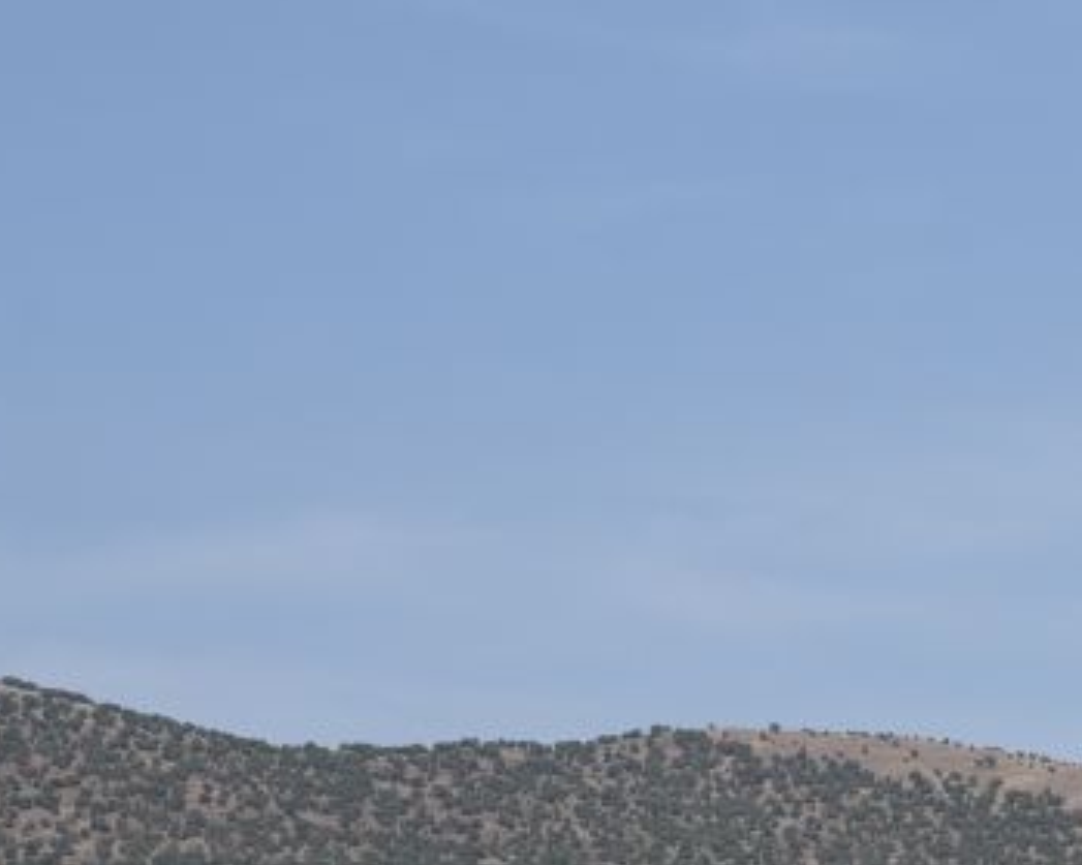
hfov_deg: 7.7
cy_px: 922
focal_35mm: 245
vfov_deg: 6.3
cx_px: 1674
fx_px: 7843
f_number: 9
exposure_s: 1/500
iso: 160
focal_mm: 70
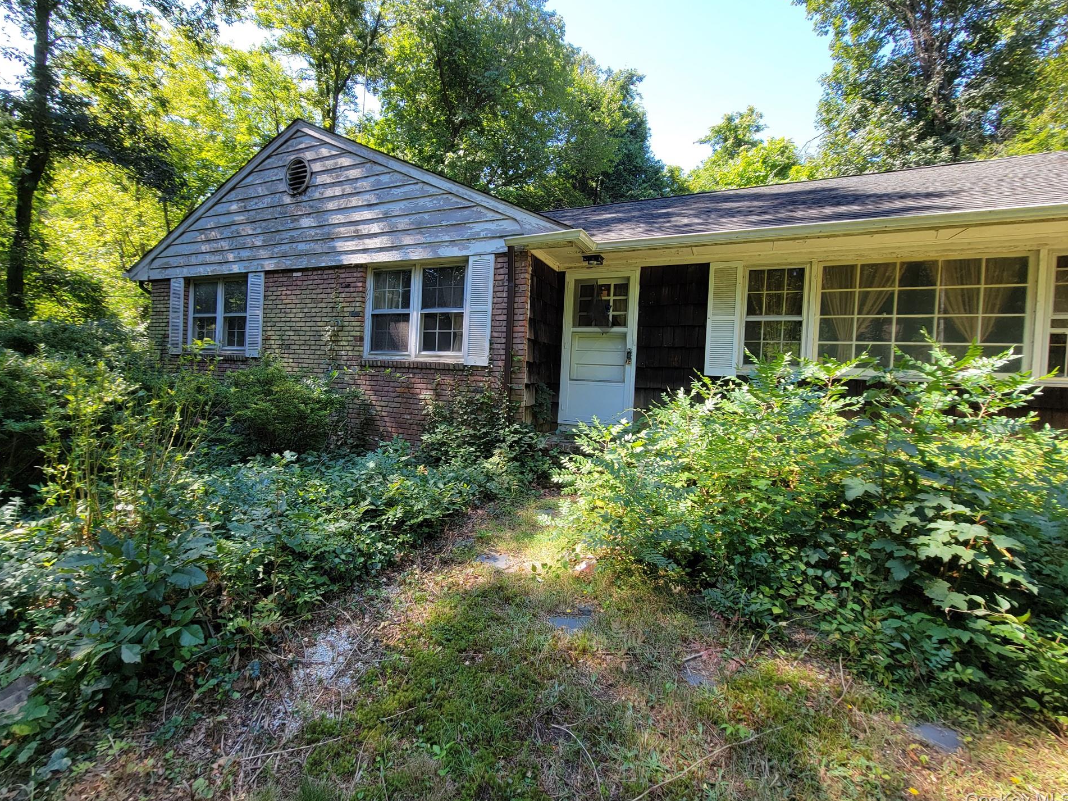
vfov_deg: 85.6
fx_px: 432
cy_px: 382
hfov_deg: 102.0
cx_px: 504
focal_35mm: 14
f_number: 2.2
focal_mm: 2.2
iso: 50
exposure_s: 1/206
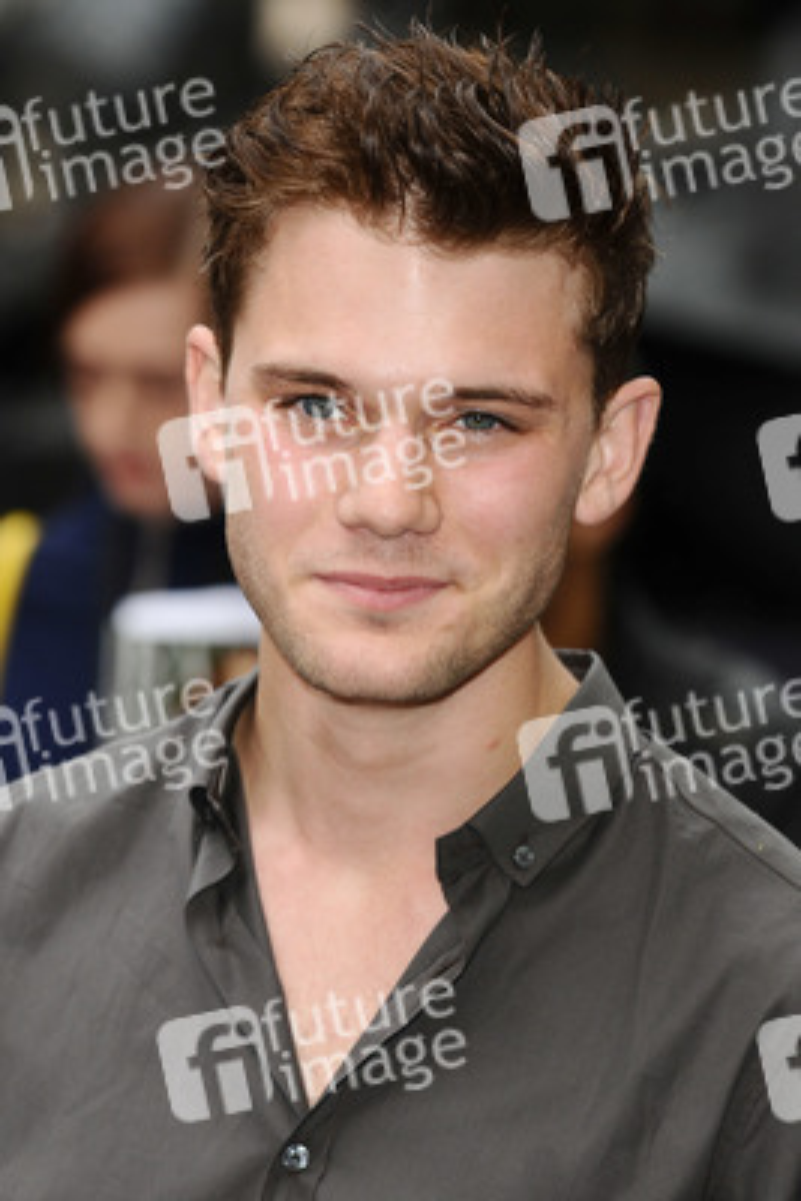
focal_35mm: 168
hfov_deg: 8.2
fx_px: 5602
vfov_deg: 12.2
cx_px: 400
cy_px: 600
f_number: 4
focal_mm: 112
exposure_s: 1/200
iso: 320
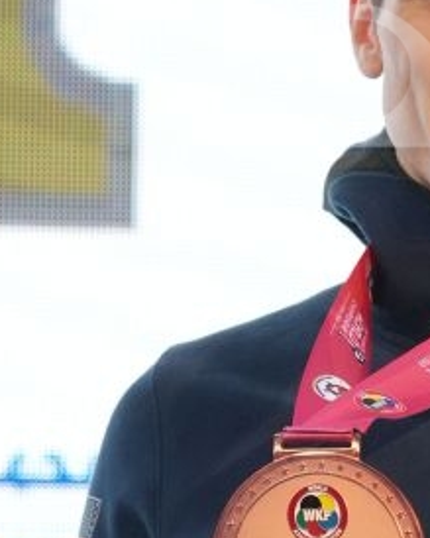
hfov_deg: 1.3
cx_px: 444
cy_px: 664
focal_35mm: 1234
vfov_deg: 1.6
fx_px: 19641
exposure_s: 1/250
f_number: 2.8
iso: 400
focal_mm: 200
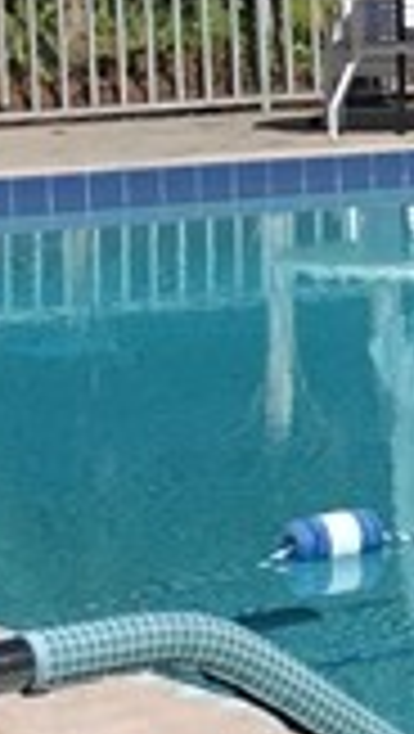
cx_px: 1300
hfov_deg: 5.4
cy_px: 230
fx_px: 4127
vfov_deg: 10.1
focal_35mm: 212
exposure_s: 1/2551
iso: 25
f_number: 2.4
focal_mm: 3.3
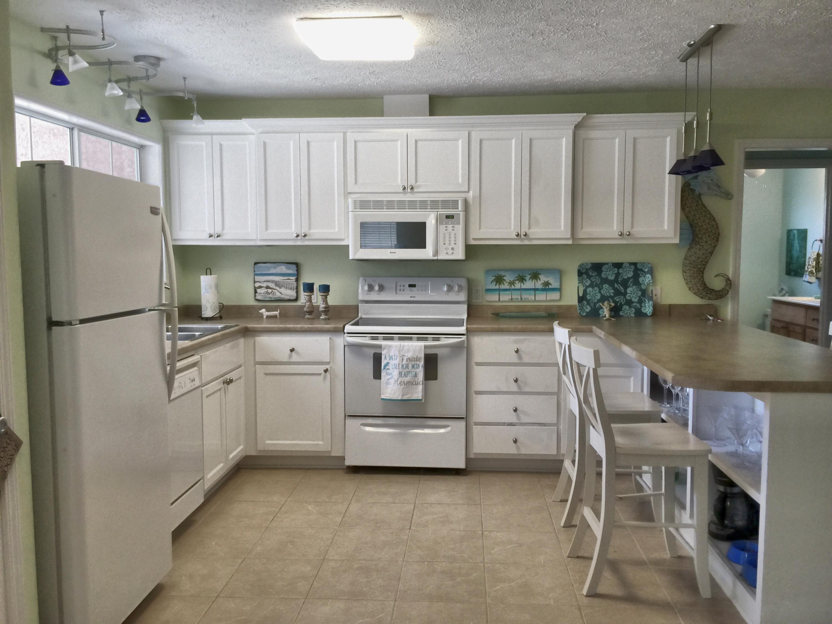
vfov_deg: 48.2
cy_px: 312
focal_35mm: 29
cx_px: 416
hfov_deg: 61.7
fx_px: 697
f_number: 2.2
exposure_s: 1/30
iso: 40
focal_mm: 4.15
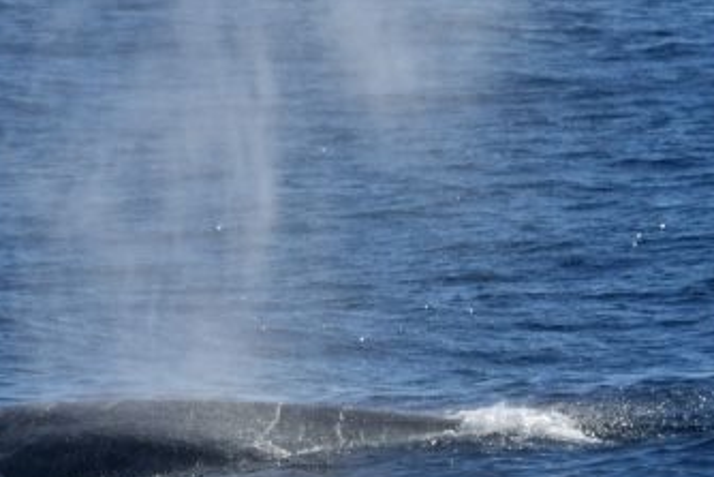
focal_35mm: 910
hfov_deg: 2.3
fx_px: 18055
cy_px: 117
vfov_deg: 1.5
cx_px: 152
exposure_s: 1/8000
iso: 500
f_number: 6
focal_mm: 380
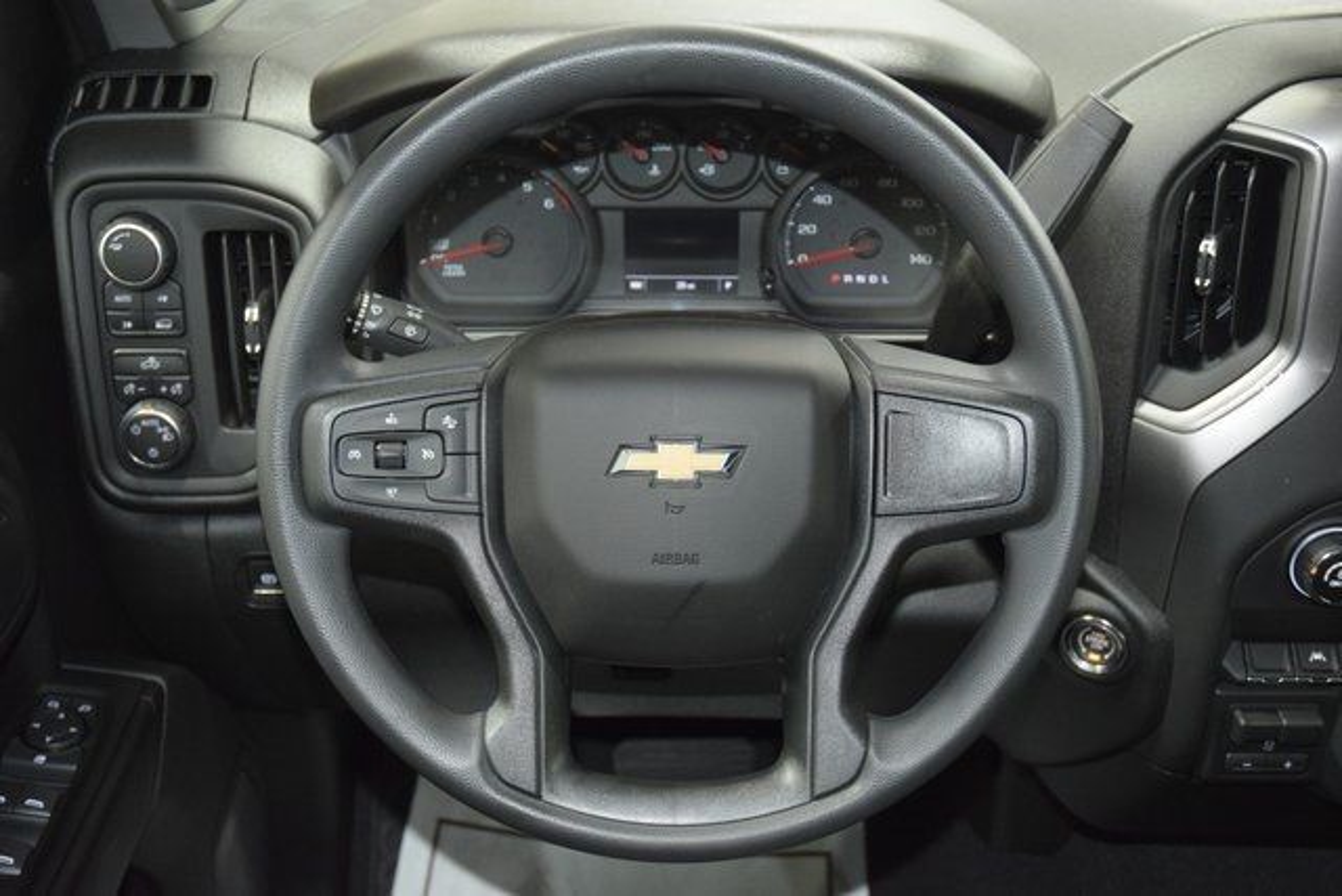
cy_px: 448
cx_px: 671
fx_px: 1622
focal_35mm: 44
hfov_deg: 45.0
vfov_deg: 30.9
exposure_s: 1/30
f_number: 3.8
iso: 2800
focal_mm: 29
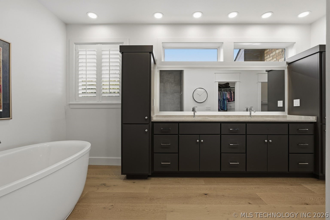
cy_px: 110
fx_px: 147
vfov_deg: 73.7
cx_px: 165
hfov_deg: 96.7
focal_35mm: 16
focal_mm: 16
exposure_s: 1/320
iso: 160
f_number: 8
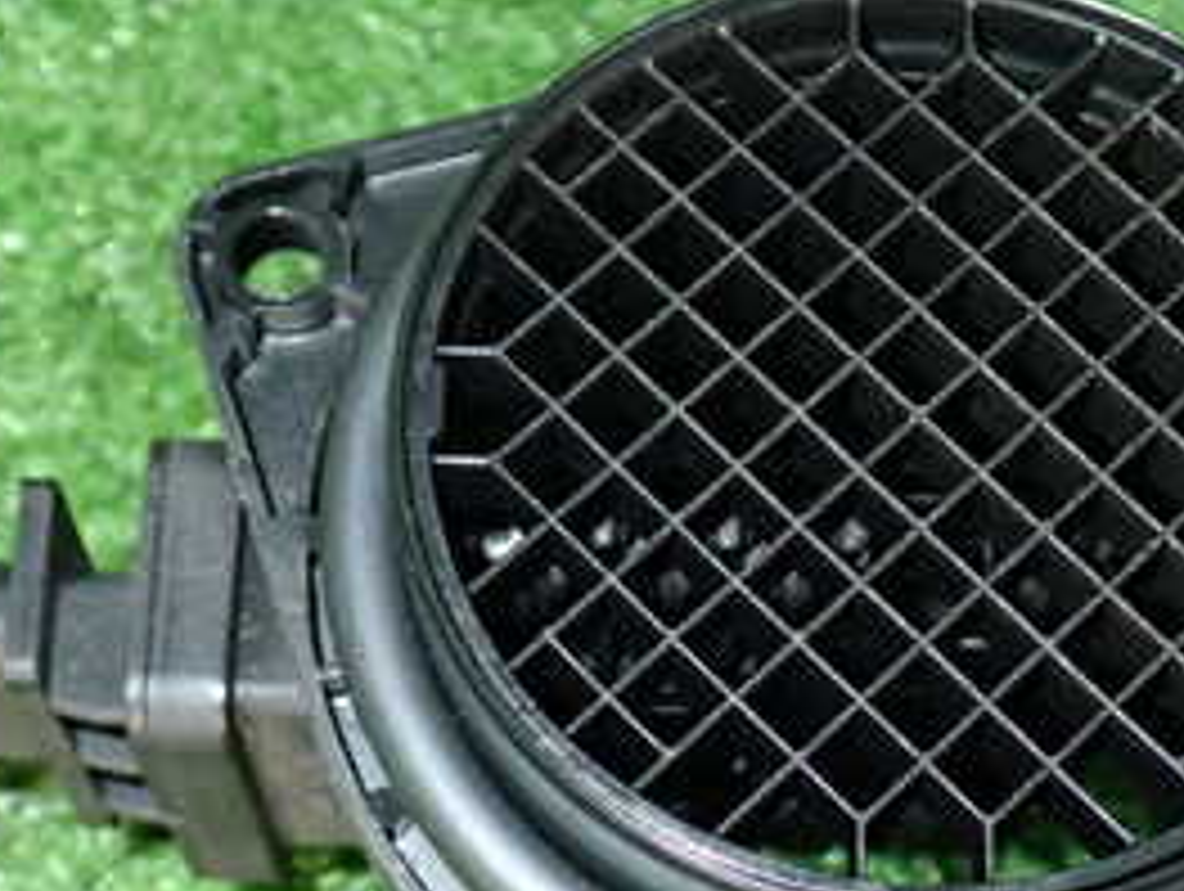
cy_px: 684
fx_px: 2809
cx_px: 779
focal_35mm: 82
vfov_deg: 17.9
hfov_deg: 23.7
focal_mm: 6.37
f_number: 7.1
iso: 400
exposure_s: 1/40
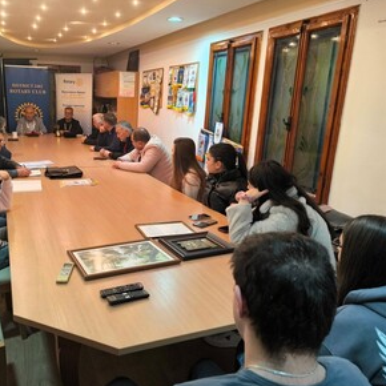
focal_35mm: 28
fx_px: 353
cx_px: 134
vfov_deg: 57.3
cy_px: 196
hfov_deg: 56.3
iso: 1250
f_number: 1.65
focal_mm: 6.14
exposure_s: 1/50
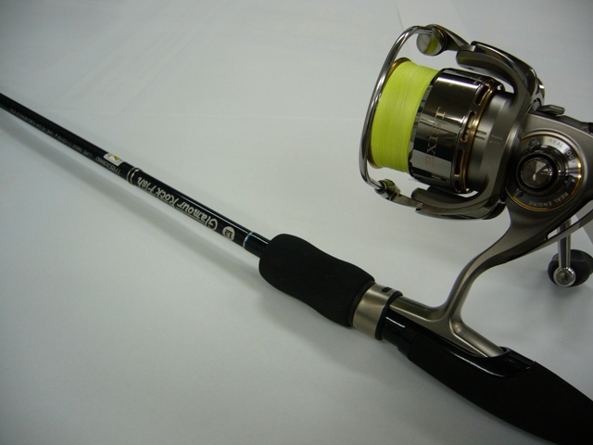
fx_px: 600
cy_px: 222
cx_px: 296
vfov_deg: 40.7
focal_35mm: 35
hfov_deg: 52.6
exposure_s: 1/30
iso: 100
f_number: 2.8
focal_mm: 5.8
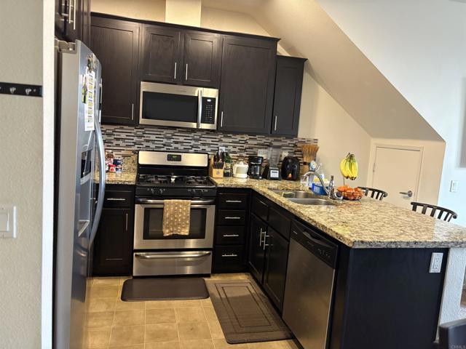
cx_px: 233
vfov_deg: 53.1
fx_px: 350
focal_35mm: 26
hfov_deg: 67.3
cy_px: 174
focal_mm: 5.96
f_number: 1.6
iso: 400
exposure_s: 1/60
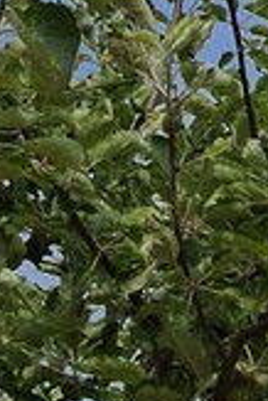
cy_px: 956
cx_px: 1456
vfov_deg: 6.3
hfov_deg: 3.8
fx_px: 3487
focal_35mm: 313
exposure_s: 1/160
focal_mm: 32
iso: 200
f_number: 14
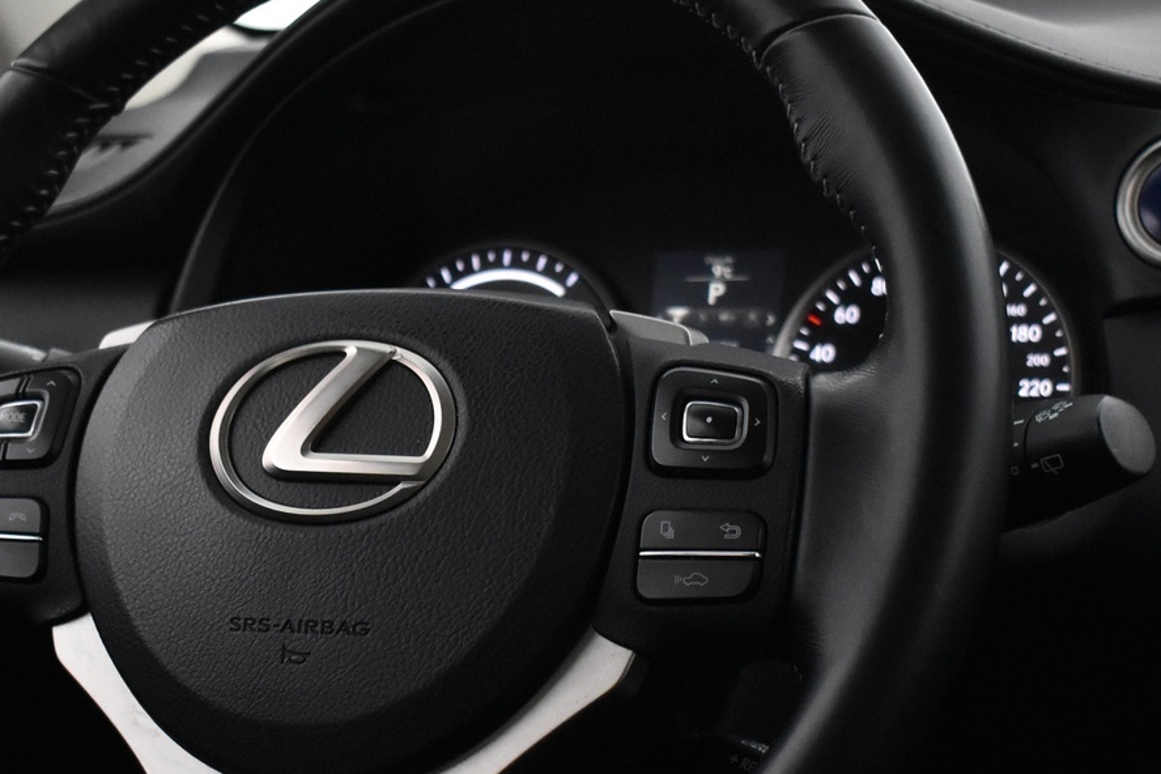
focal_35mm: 93
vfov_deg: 14.7
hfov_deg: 21.8
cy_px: 468
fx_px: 2999
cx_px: 395
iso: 3200
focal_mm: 34
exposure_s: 1/60
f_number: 4.5
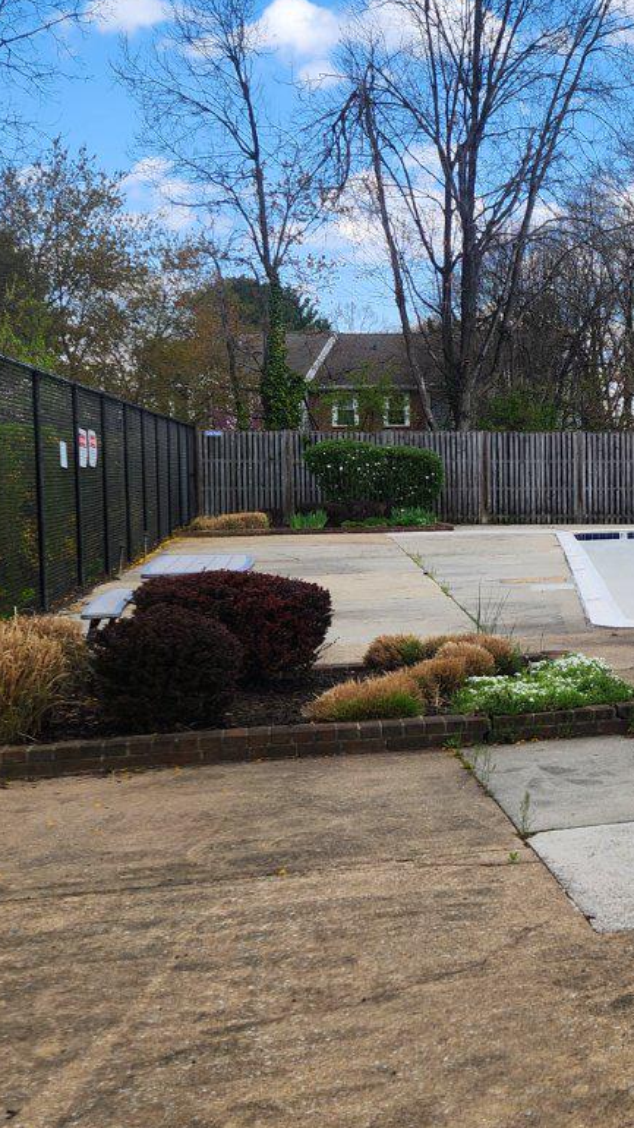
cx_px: 736
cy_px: 530
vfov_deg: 41.3
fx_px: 1495
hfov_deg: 22.3
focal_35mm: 50
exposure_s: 1/947
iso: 20
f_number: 1.8
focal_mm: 5.4
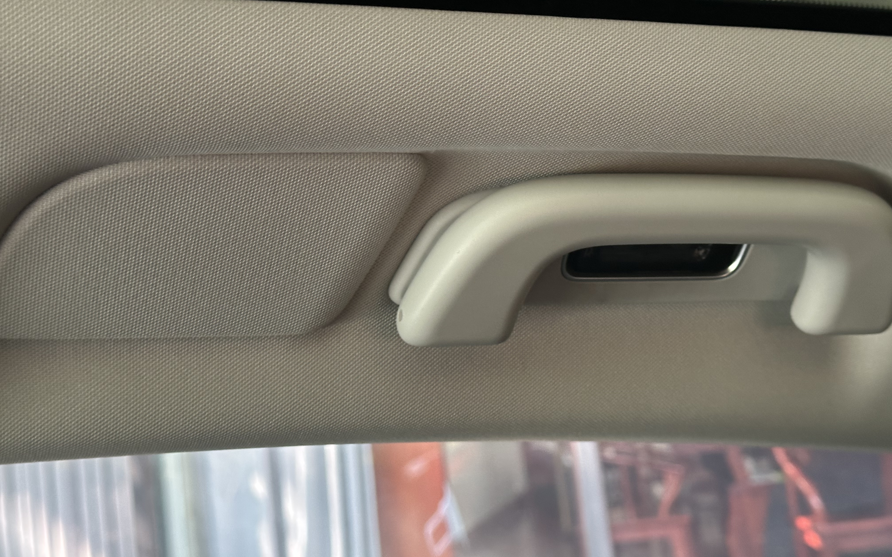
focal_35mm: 51
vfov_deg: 25.3
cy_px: 264
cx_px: 447
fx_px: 1240
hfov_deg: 39.6
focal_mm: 6.86
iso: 320
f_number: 1.78
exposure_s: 1/40
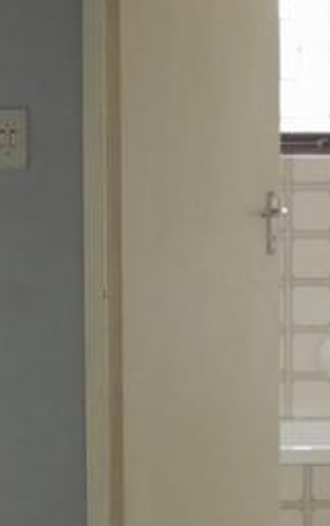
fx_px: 2238
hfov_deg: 8.4
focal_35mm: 156
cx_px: 179
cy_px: 441
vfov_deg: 13.3
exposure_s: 1/50
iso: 640
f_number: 4.5
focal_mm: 7.08
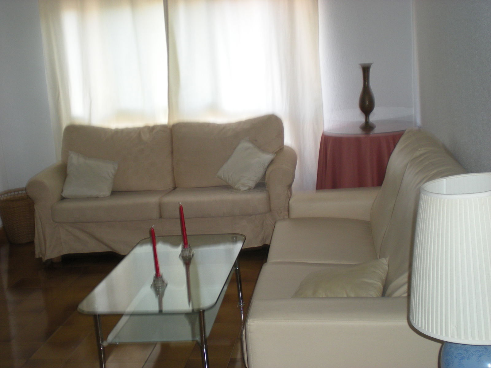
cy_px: 184
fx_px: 624
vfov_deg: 32.9
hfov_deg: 42.9
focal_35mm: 44
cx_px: 246
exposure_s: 1/30
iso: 139
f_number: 3.5
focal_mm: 7.4
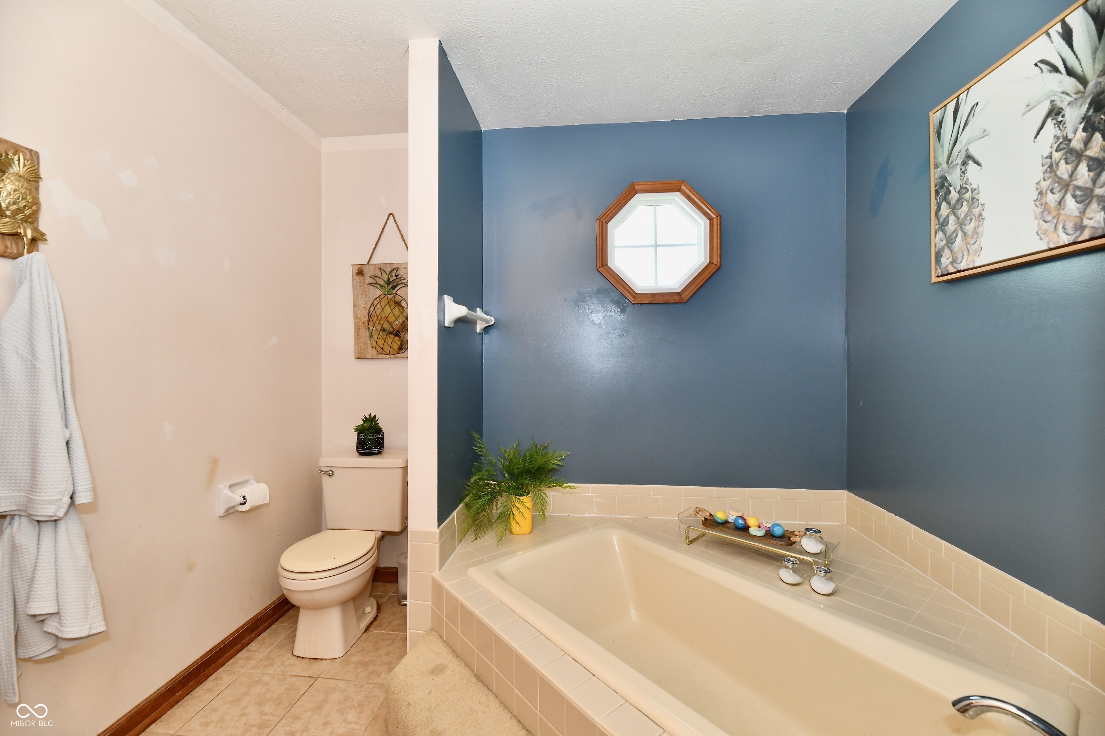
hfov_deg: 104.3
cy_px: 368
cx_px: 552
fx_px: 430
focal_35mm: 14
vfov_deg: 81.2
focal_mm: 14
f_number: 6.3
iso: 640
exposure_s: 1/60
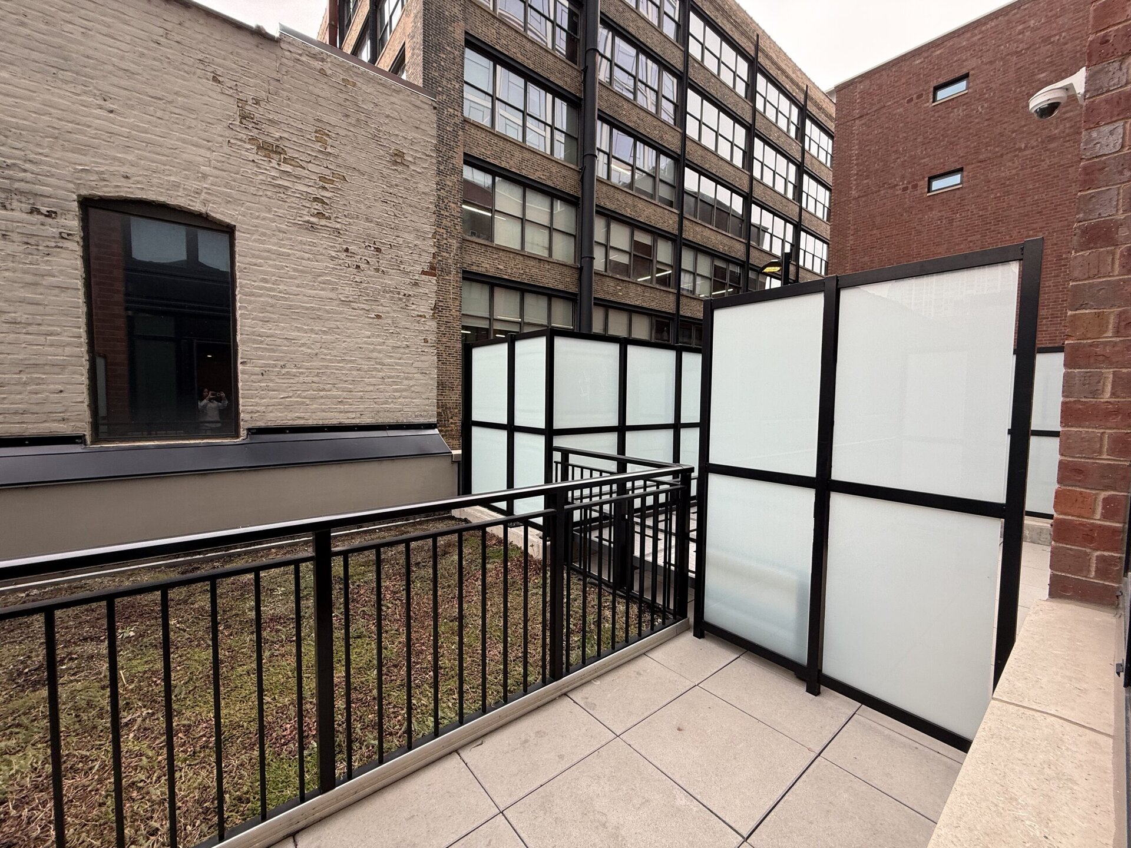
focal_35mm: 14
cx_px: 566
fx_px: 457
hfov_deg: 102.1
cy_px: 424
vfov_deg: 85.7
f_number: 2.2
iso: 50
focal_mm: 2.22
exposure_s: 1/99
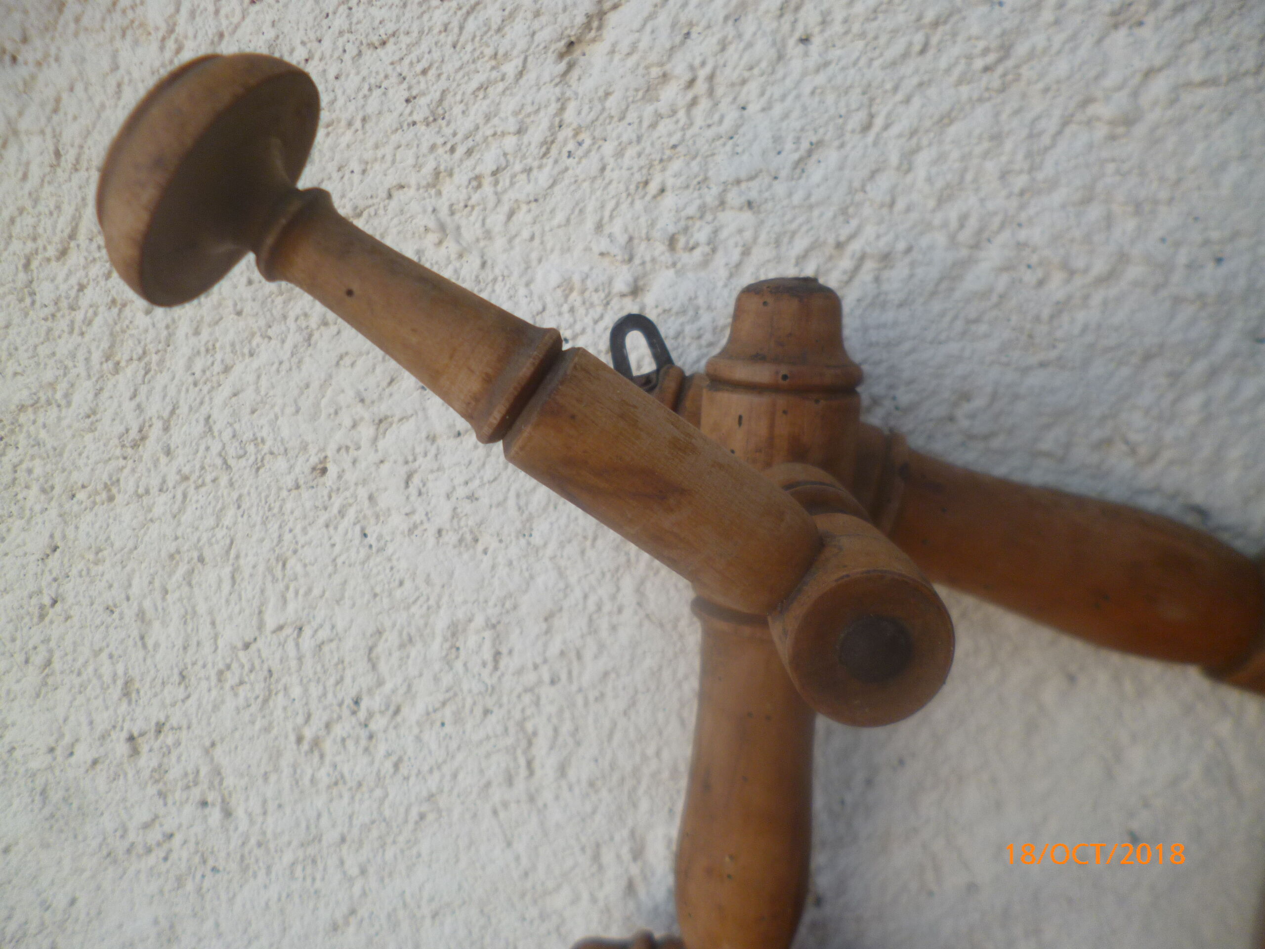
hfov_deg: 71.6
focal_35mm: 24
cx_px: 632
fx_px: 877
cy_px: 474
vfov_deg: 56.8
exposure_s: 1/160
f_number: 2.5
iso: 100
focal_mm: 4.3
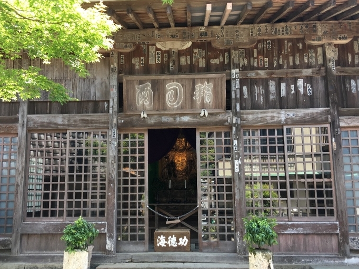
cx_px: 172
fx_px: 353
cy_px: 147
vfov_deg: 41.8
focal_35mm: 34
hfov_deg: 53.9
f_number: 2.2
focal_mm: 4.15
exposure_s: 1/120
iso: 40
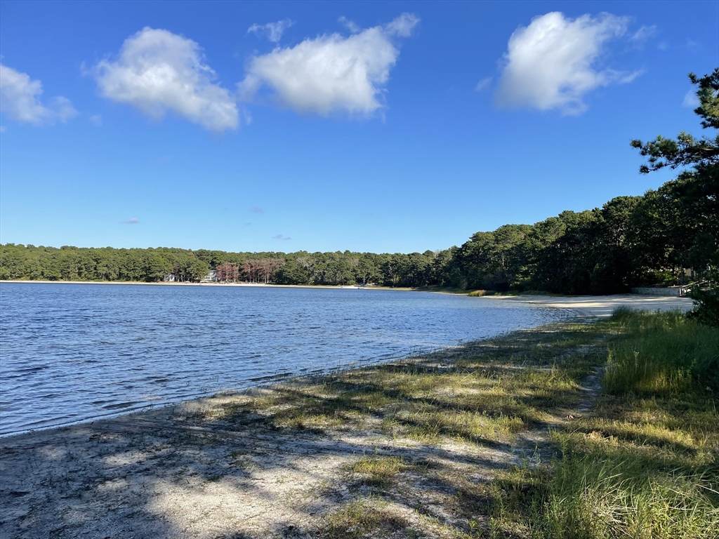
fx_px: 540
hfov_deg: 67.3
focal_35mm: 26
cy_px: 270
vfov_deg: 53.1
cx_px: 360
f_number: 1.6
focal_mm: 4.2
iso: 32
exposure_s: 1/3401
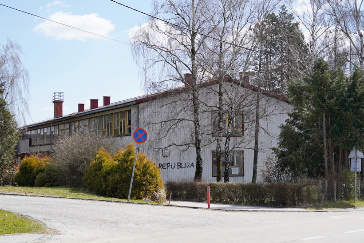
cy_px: 122
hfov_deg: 31.9
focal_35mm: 63
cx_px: 182
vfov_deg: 21.6
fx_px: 637
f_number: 2.8
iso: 100
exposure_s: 1/1600
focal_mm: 42
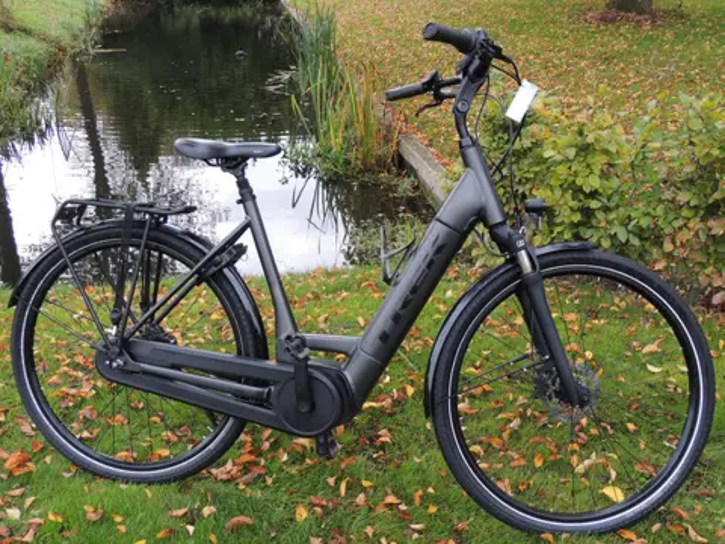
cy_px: 272
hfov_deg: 46.8
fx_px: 838
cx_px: 362
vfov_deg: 36.0
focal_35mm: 40
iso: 100
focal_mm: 7.1
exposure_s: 1/60
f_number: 3.3
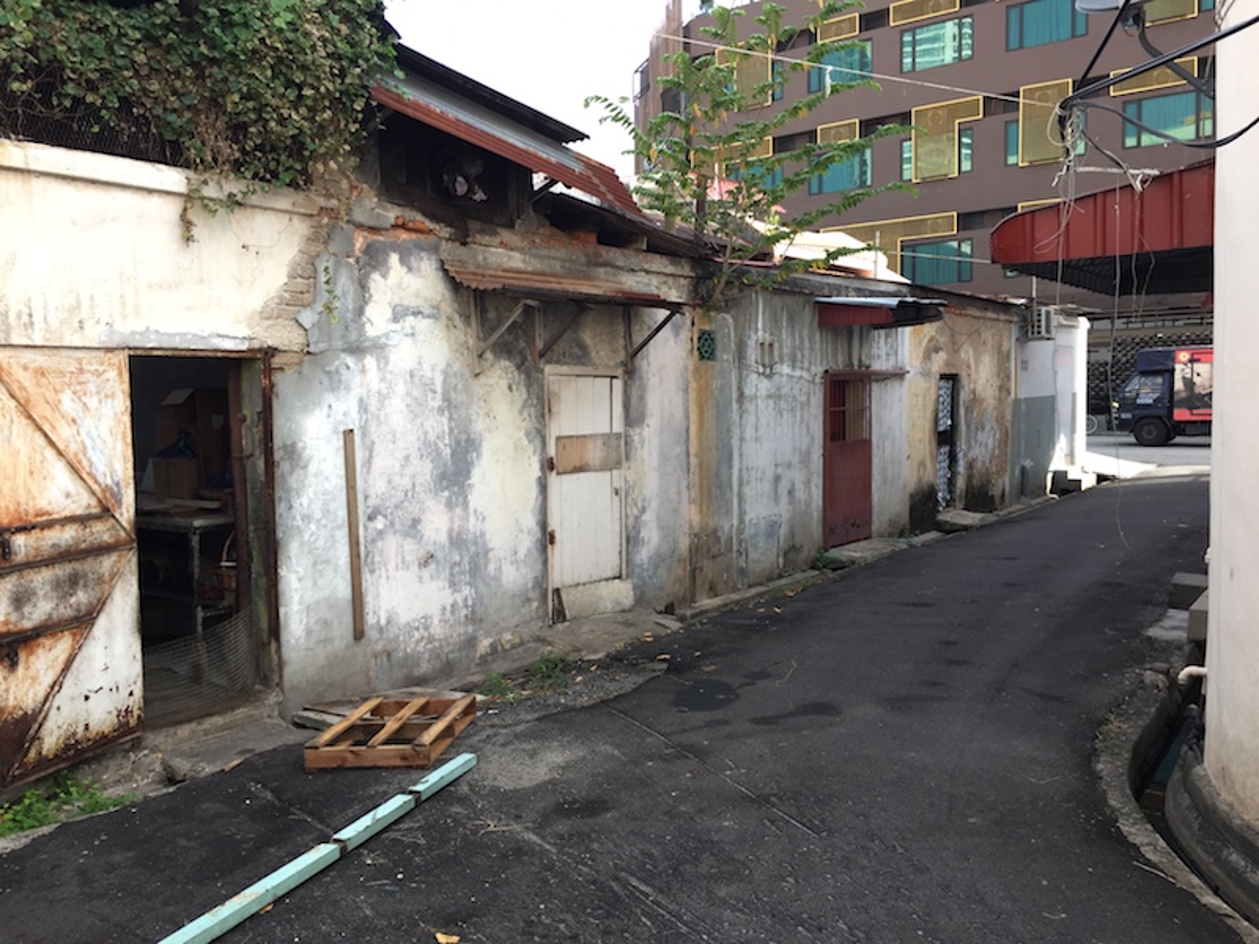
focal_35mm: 29
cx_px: 630
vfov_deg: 48.2
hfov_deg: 61.7
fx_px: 1055
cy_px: 472
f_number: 2.2
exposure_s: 1/229
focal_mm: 4.15
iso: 32
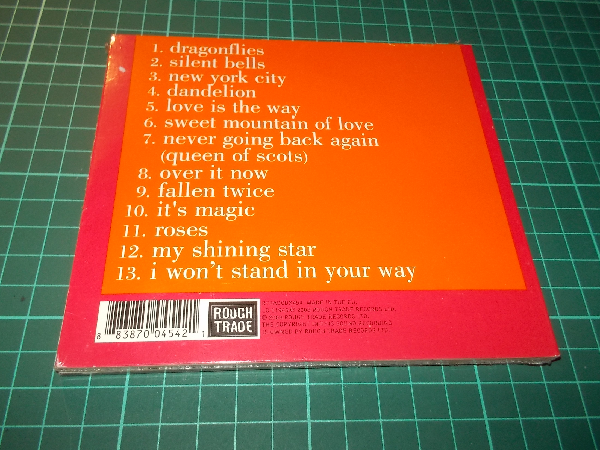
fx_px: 520
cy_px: 219
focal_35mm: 30
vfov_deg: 46.8
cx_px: 295
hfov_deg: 60.0
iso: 200
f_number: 3.3
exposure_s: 1/30
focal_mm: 4.1
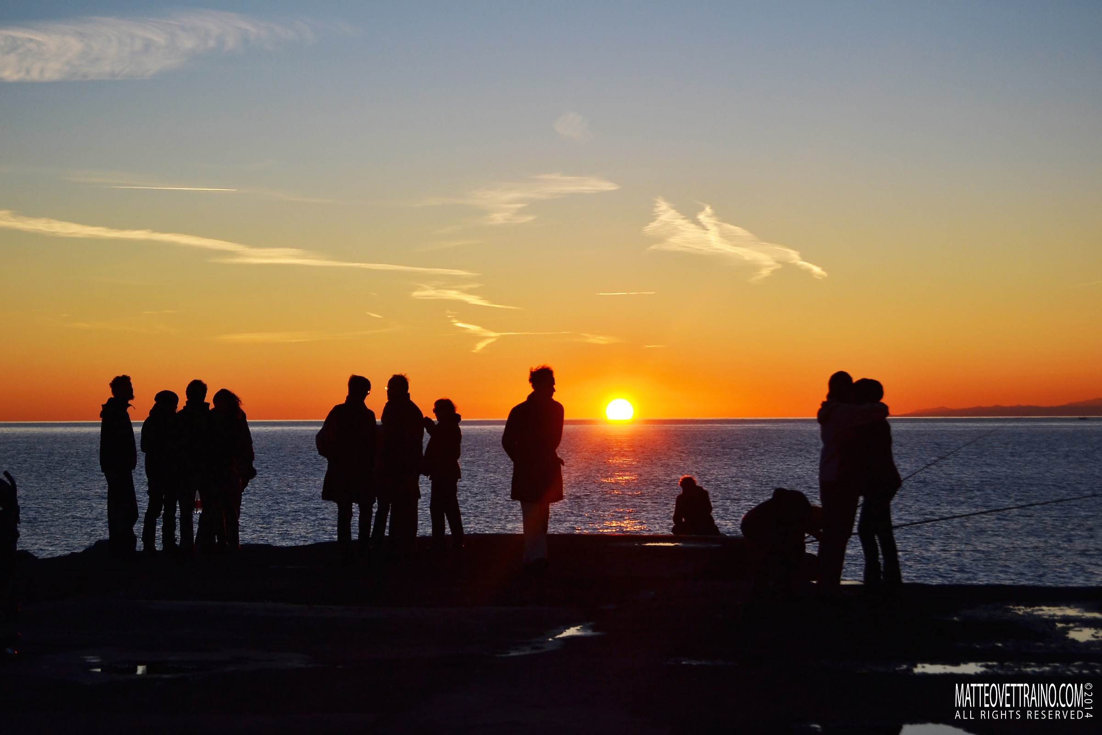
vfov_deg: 16.6
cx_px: 551
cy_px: 368
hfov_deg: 24.6
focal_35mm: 82
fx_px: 2525
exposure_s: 1/640
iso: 100
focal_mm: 55
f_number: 5.6
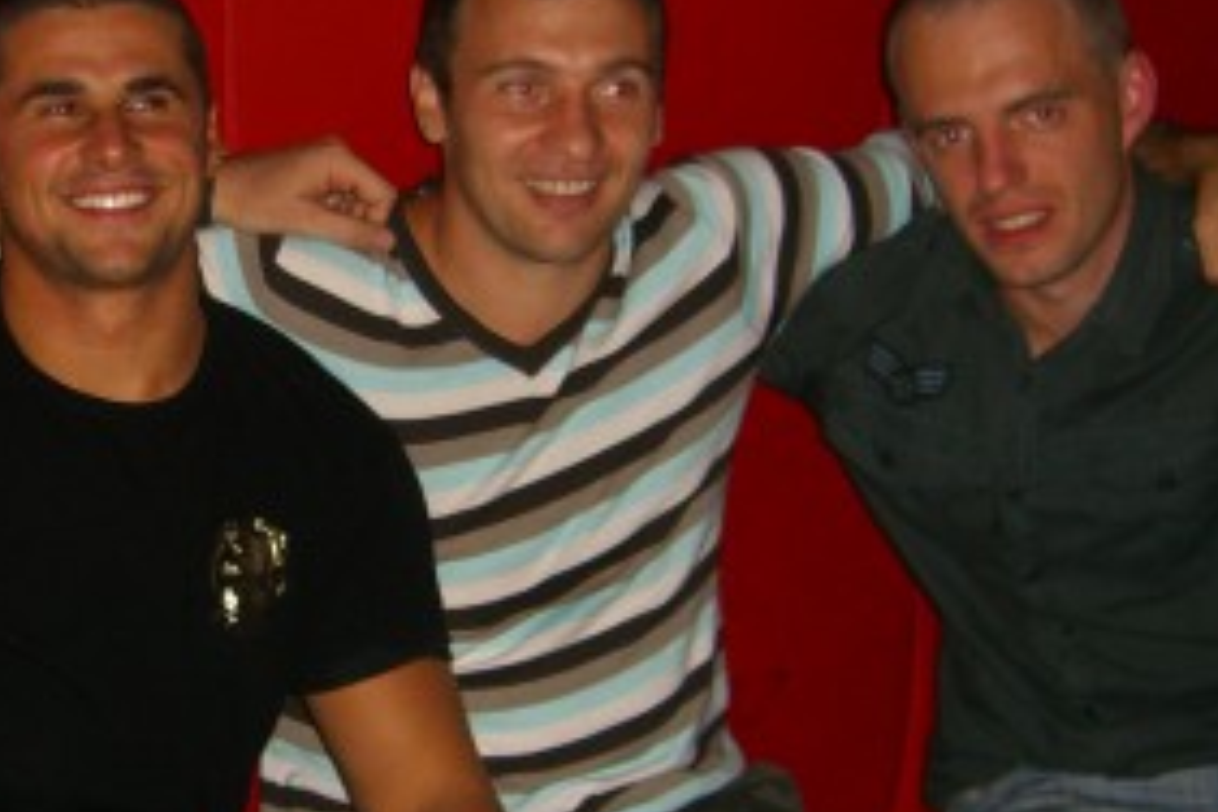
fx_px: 2842
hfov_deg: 23.9
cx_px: 302
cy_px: 531
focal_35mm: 84
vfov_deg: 16.2
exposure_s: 1/60
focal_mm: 7.9
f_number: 2.8
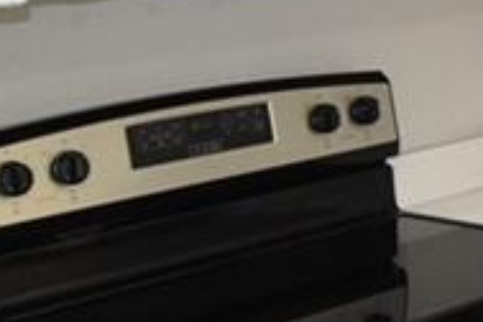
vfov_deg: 11.9
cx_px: 925
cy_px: 24
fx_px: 1529
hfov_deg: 15.0
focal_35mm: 114
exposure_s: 1/125
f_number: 8
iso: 1600
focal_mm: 14
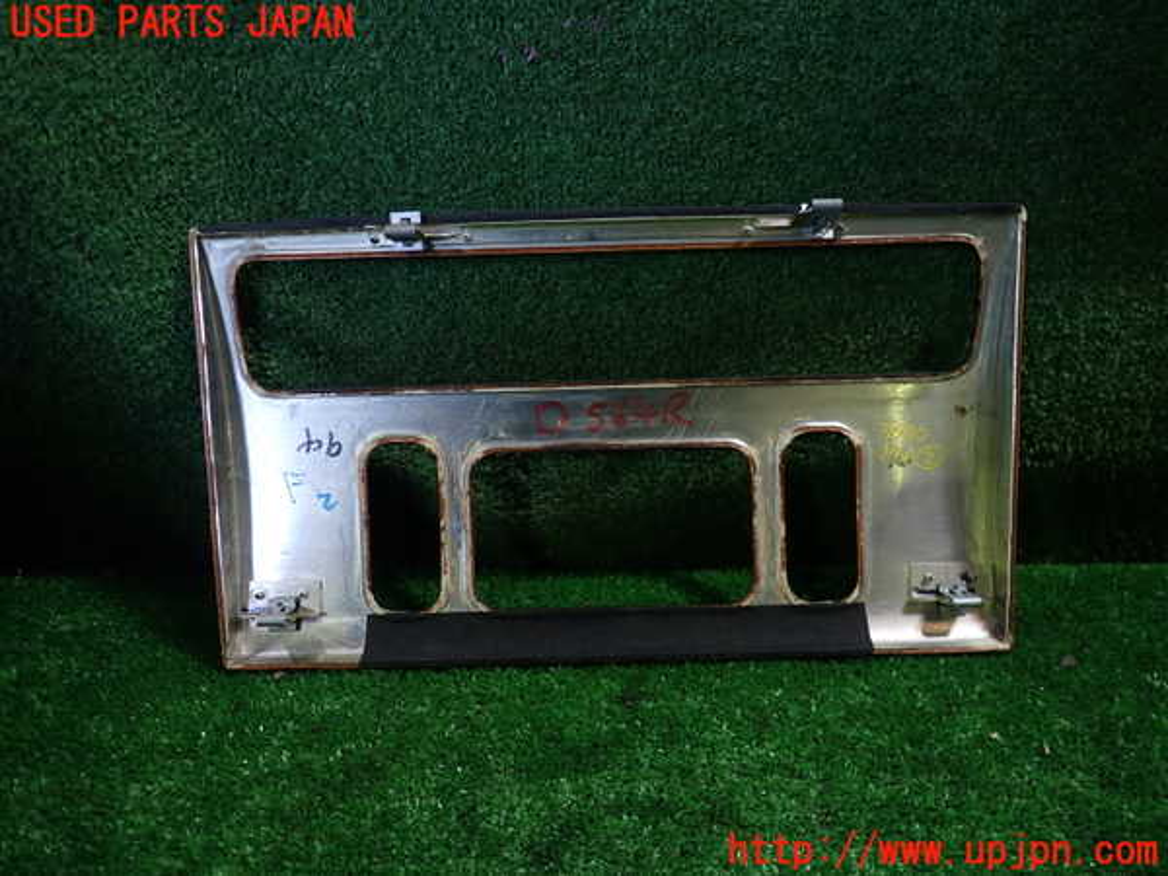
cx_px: 584
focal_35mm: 25
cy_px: 438
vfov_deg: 54.9
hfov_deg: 69.4
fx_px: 844
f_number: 2
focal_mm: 4.5
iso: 200
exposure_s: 1/60
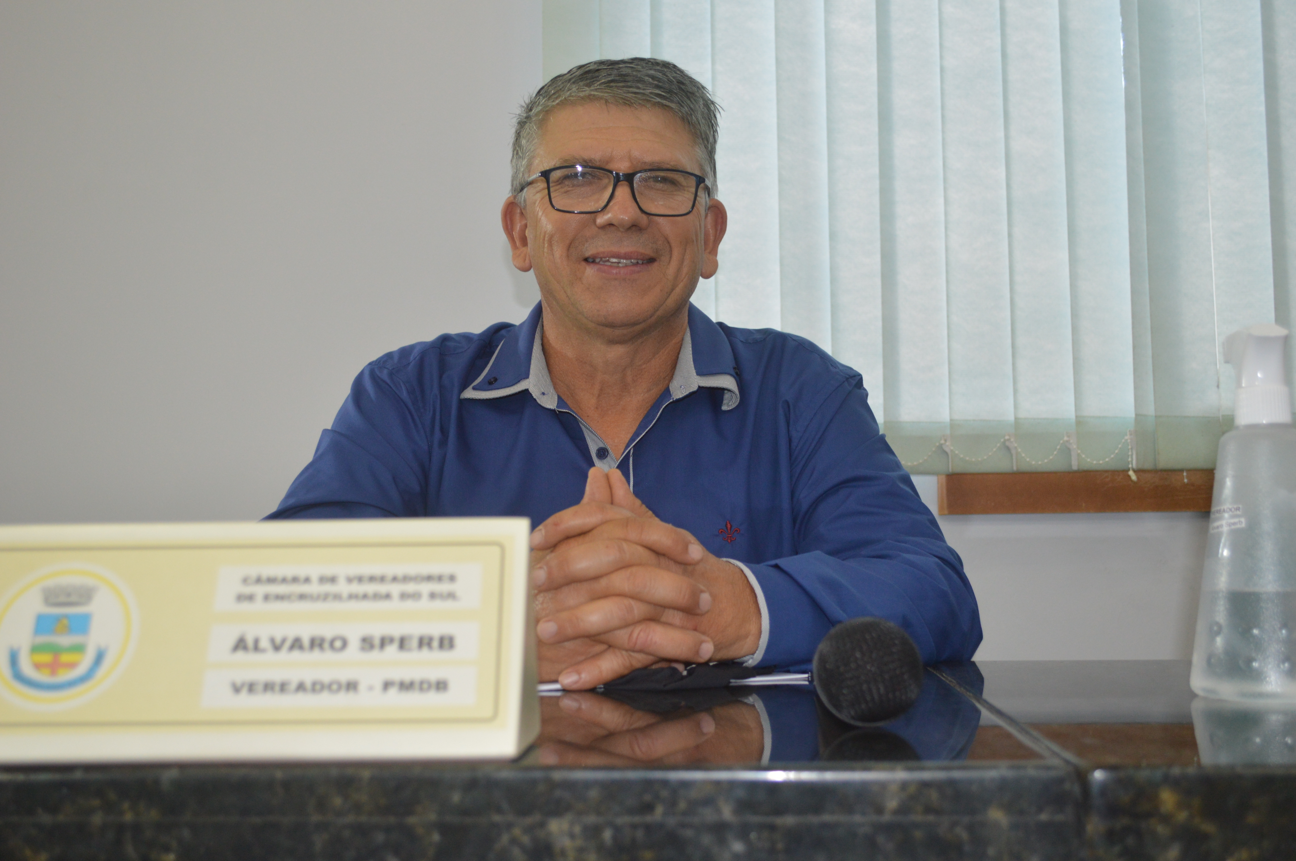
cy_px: 430
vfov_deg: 31.8
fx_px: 1511
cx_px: 648
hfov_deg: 46.4
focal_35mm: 42
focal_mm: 28
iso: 640
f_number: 4.5
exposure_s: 1/60
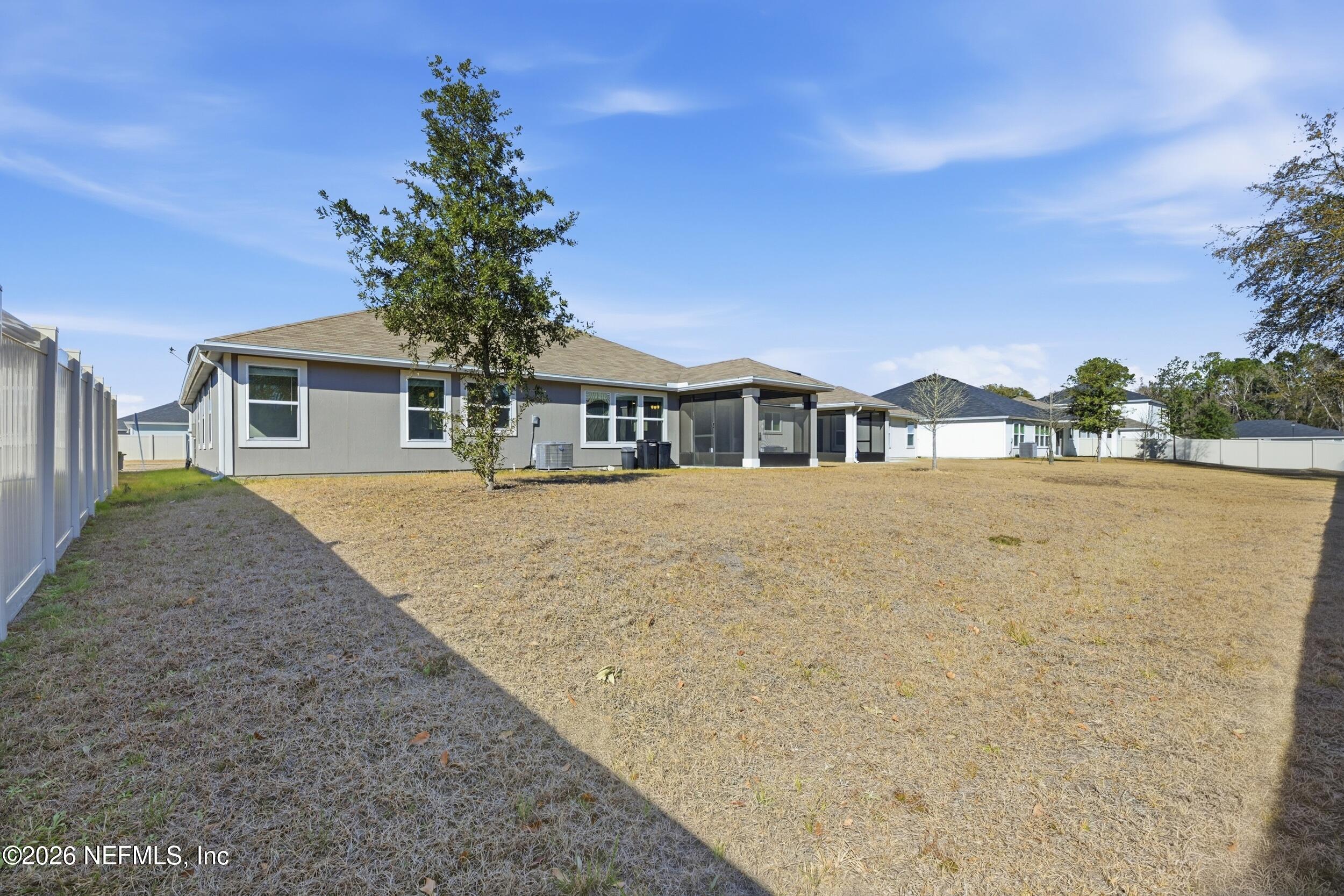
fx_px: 579
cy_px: 448
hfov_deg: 98.5
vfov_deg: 75.5
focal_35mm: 16
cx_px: 672
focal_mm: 15.5
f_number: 8
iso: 400
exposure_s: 1/16000
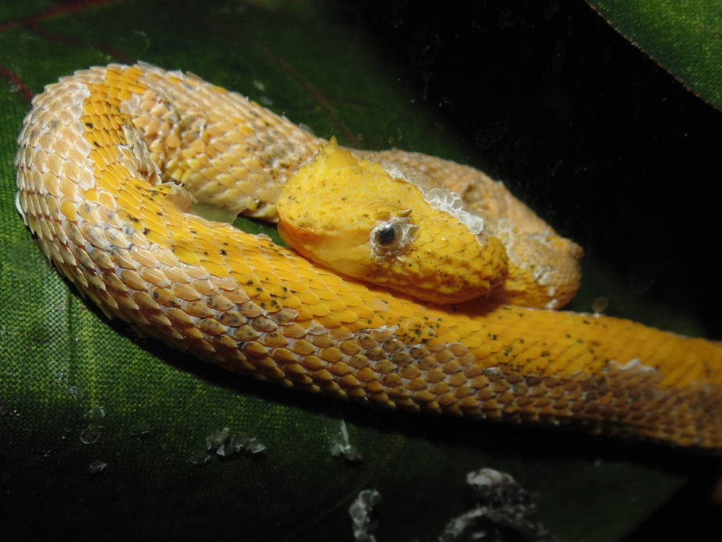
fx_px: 793
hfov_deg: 48.9
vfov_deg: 36.8
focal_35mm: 38
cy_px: 407
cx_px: 338
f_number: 9.7
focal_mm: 4
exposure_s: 1/30
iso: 80
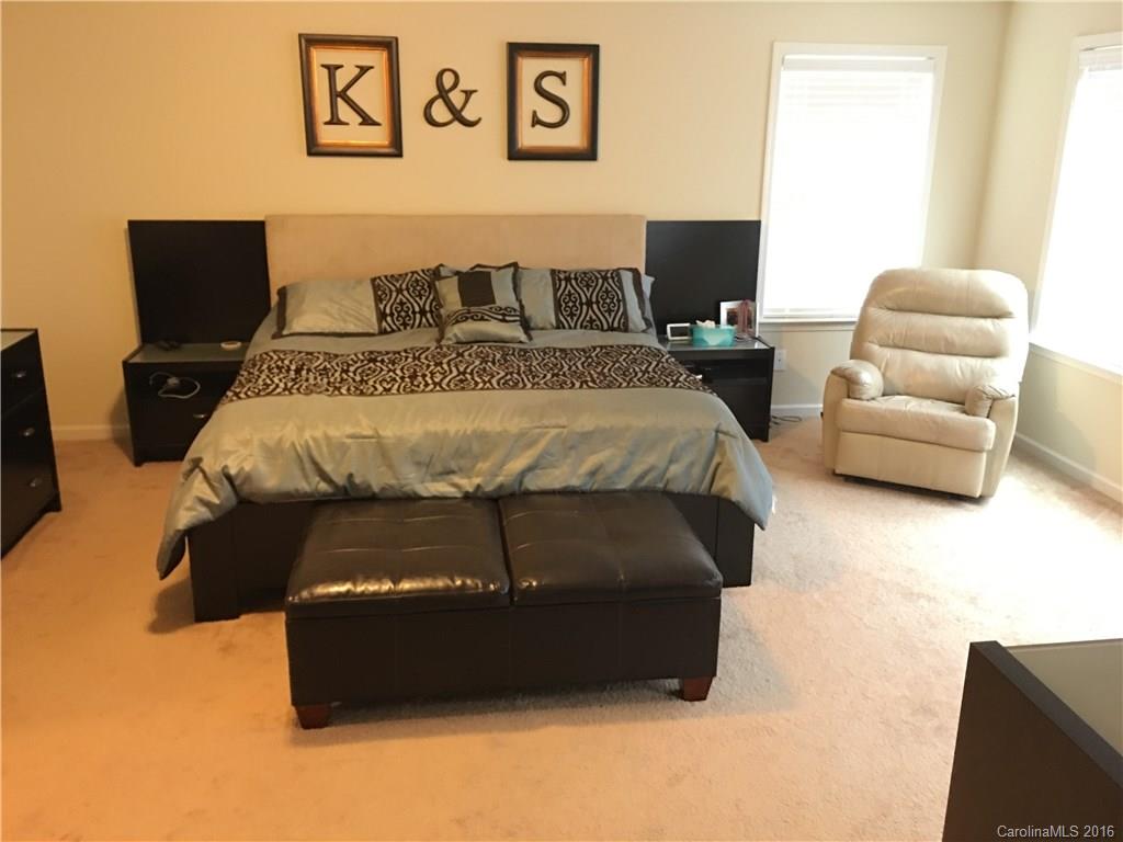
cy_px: 421
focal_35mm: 29
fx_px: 941
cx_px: 562
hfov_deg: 61.7
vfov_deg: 48.2
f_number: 2.2
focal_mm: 4.15
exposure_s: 1/4
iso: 64
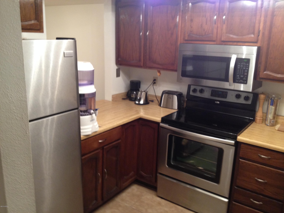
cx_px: 142
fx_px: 287
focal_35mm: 35
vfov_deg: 40.7
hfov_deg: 52.6
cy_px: 106
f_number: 2.4
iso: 160
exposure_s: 1/20
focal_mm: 4.28
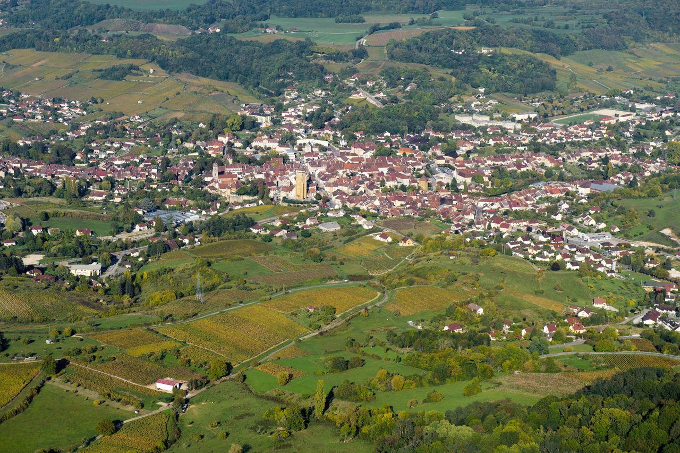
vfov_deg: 19.4
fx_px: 1321
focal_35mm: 70
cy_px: 226
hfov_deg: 28.9
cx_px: 340
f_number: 8
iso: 200
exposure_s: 1/640
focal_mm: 70
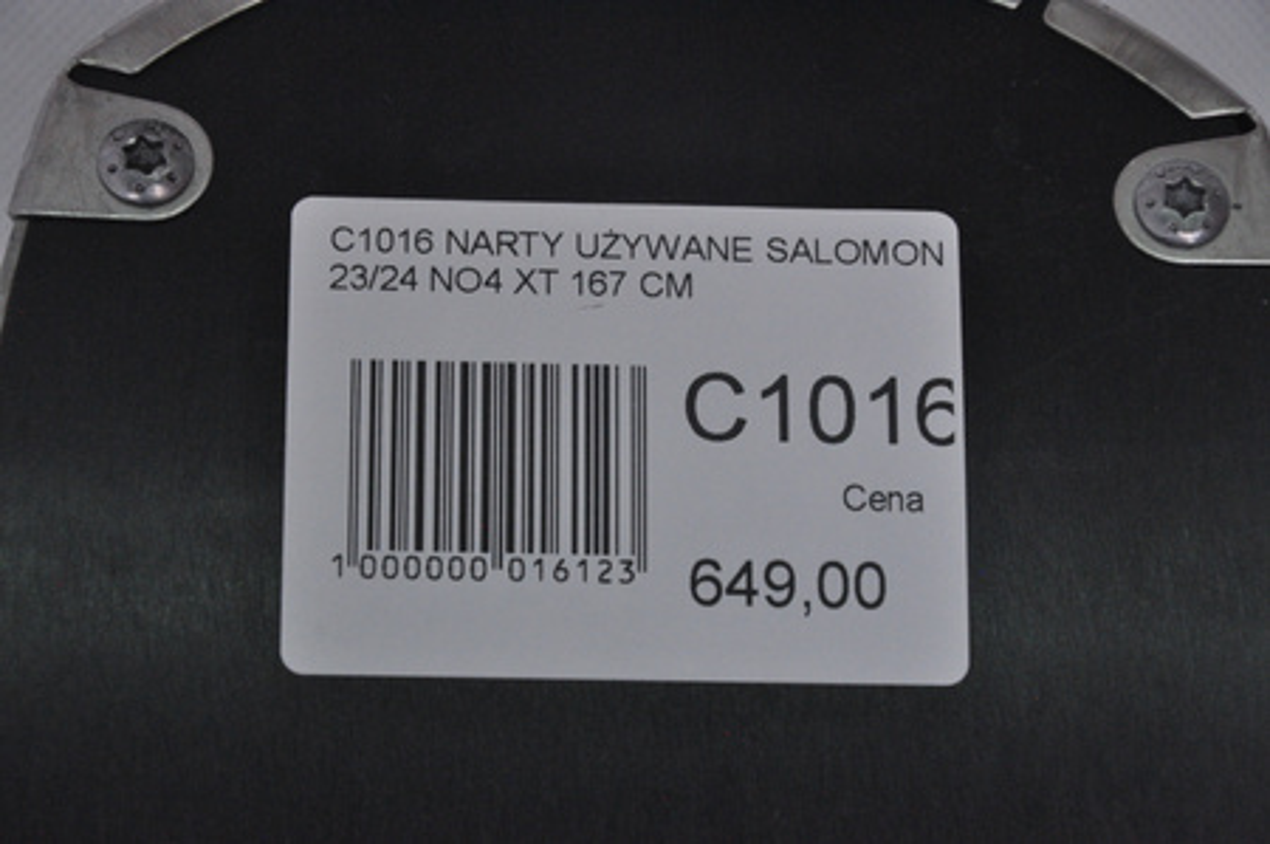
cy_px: 422
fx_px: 5550
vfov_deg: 8.7
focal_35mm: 158
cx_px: 635
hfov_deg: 13.1
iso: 3200
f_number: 9.5
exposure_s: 1/125
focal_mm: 105
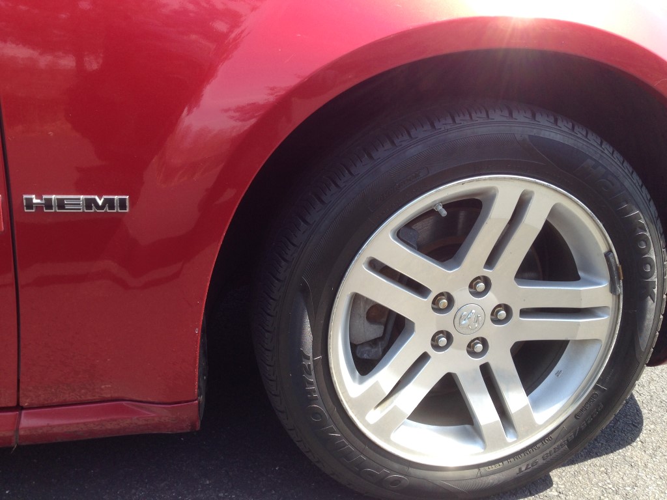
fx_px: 636
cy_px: 250
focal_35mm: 33
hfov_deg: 55.4
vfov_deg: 42.9
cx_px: 334
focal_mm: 4.12
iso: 50
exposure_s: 1/228
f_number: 2.4
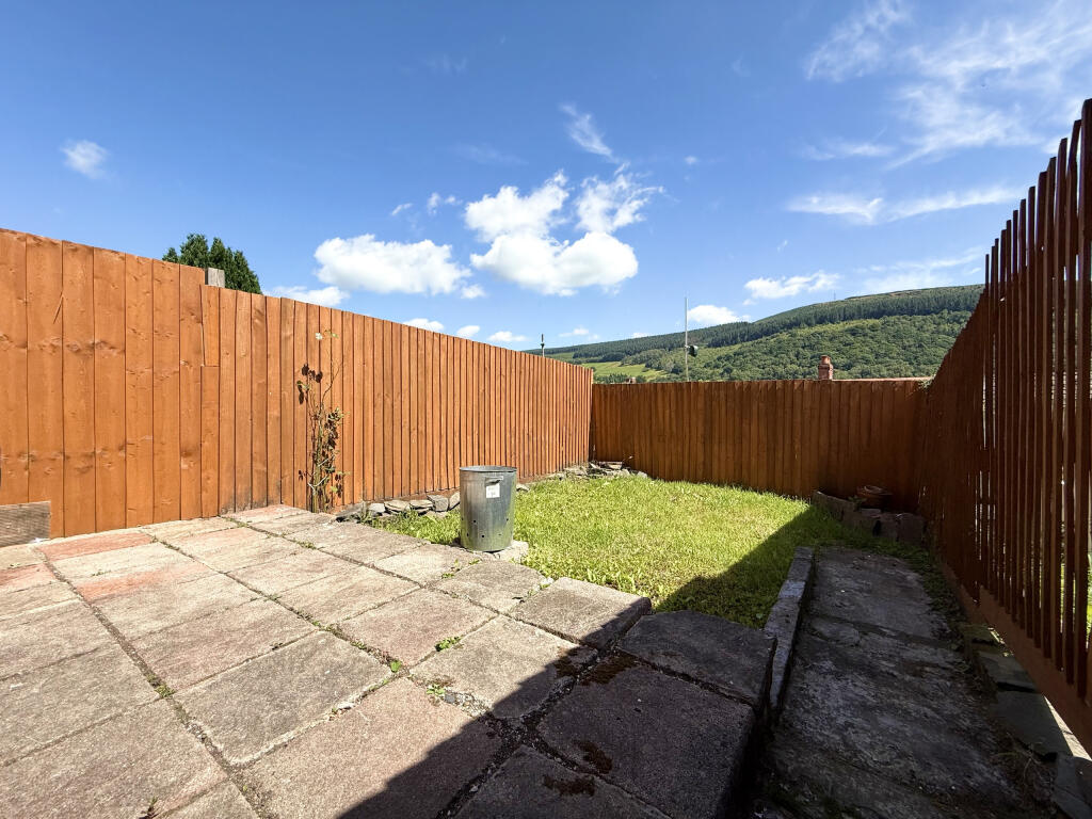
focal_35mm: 14
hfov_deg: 102.1
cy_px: 410
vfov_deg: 85.7
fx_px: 442
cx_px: 546
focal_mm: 2.22
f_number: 2.2
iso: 50
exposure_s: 1/1848
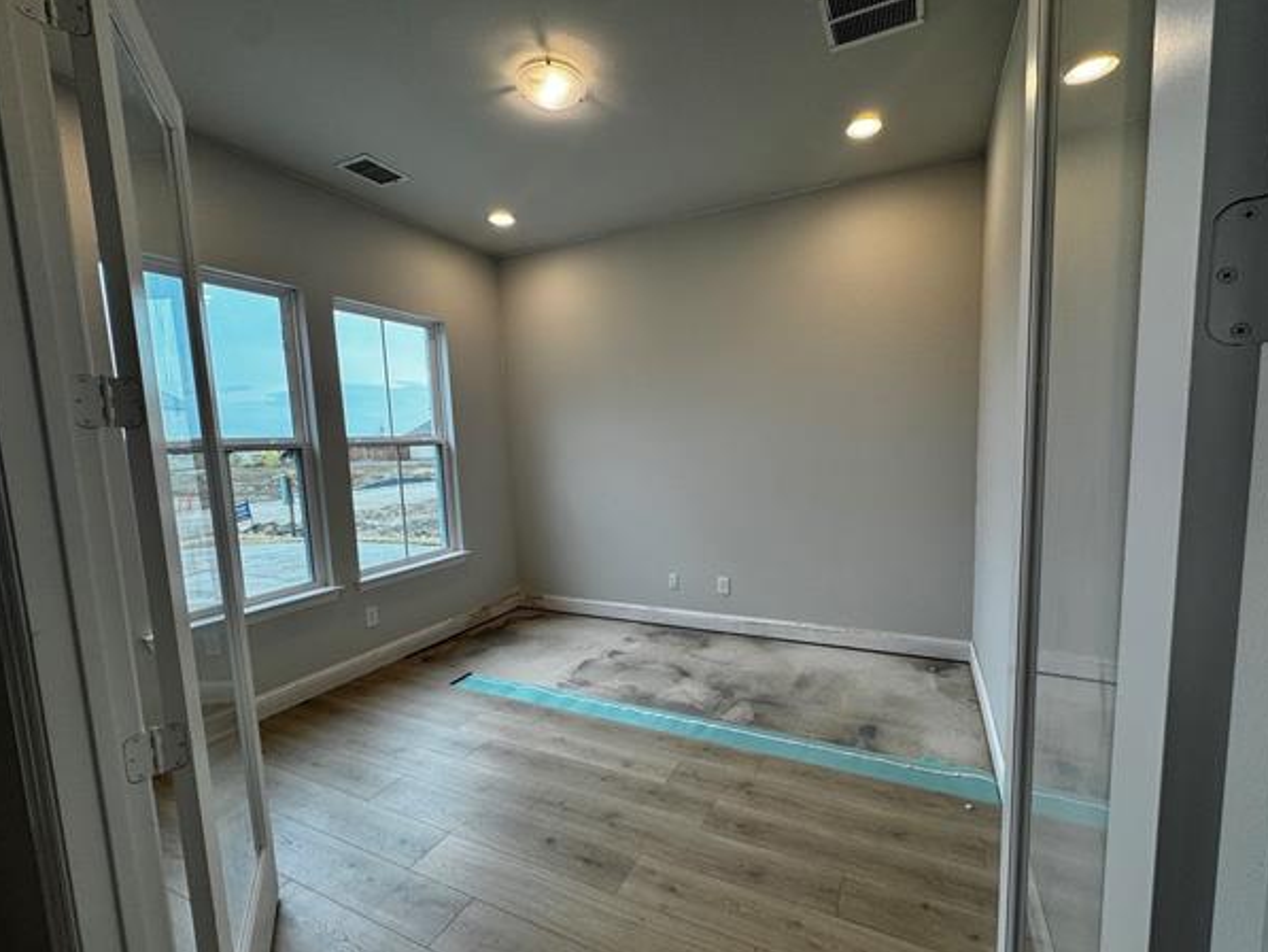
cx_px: 669
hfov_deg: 98.1
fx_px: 550
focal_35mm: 15
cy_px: 493
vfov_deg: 81.7
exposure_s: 1/120
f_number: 2.2
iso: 64
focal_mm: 2.22
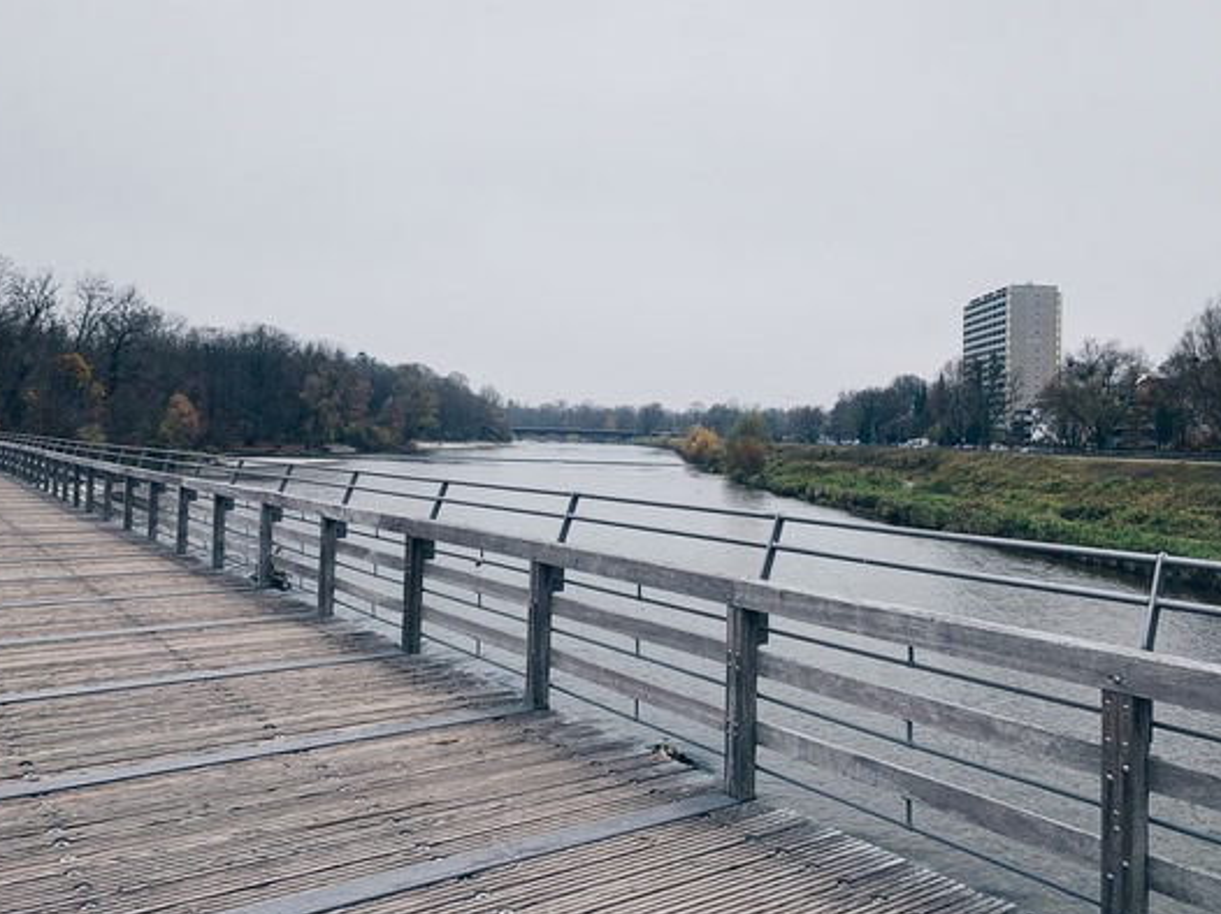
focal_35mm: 29
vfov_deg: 48.1
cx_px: 646
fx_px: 1022
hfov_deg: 61.6
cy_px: 418
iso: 25
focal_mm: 4.25
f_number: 1.8
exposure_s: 1/683
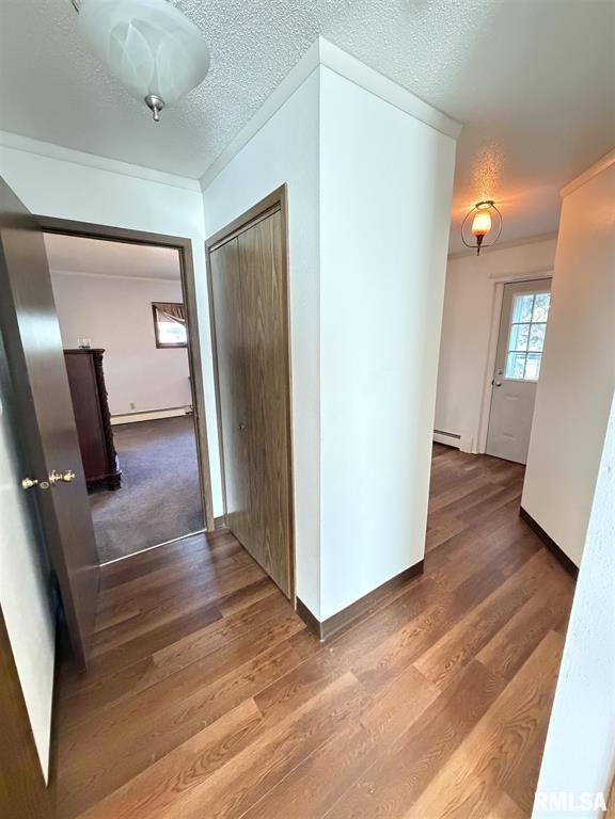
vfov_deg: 102.1
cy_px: 410
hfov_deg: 85.7
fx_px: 332
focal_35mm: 14
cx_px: 308
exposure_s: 1/40
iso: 1250
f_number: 2.2
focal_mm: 2.22
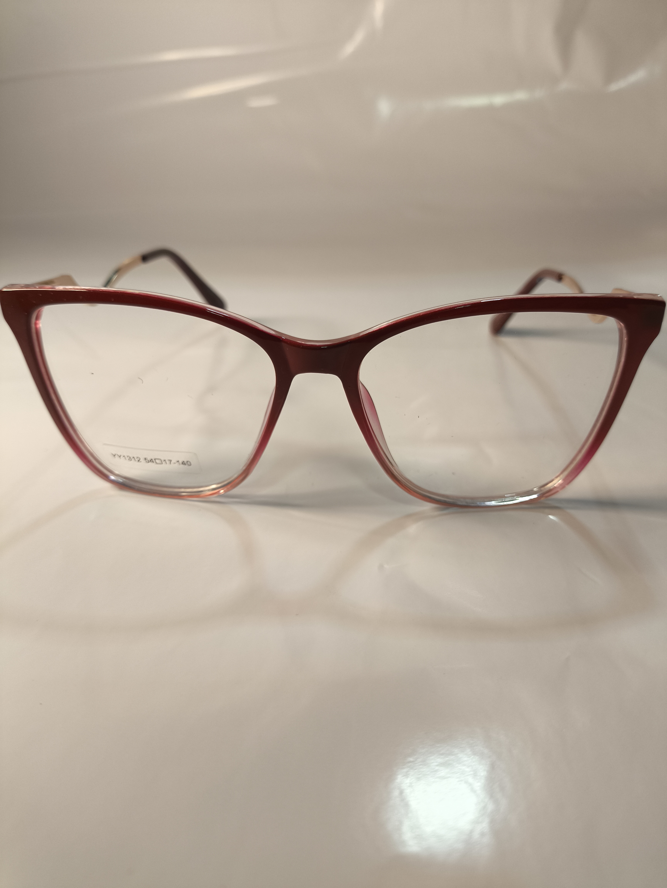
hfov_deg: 54.9
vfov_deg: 69.4
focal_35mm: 25
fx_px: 642
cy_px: 444
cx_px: 334
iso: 250
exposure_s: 1/40
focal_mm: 4.71
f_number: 1.7
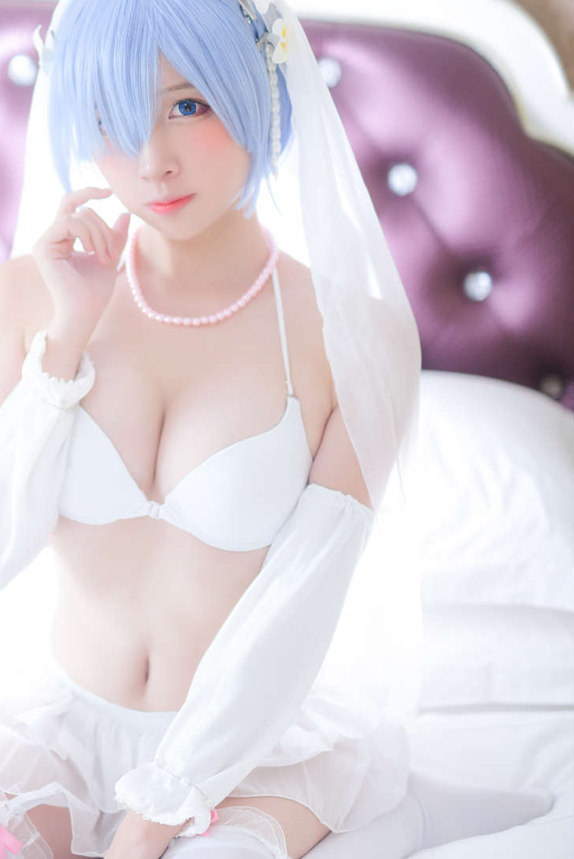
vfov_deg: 24.5
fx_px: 1983
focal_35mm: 83
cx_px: 99
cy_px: 398
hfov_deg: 16.3
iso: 160
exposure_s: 1/250
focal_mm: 50
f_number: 1.4
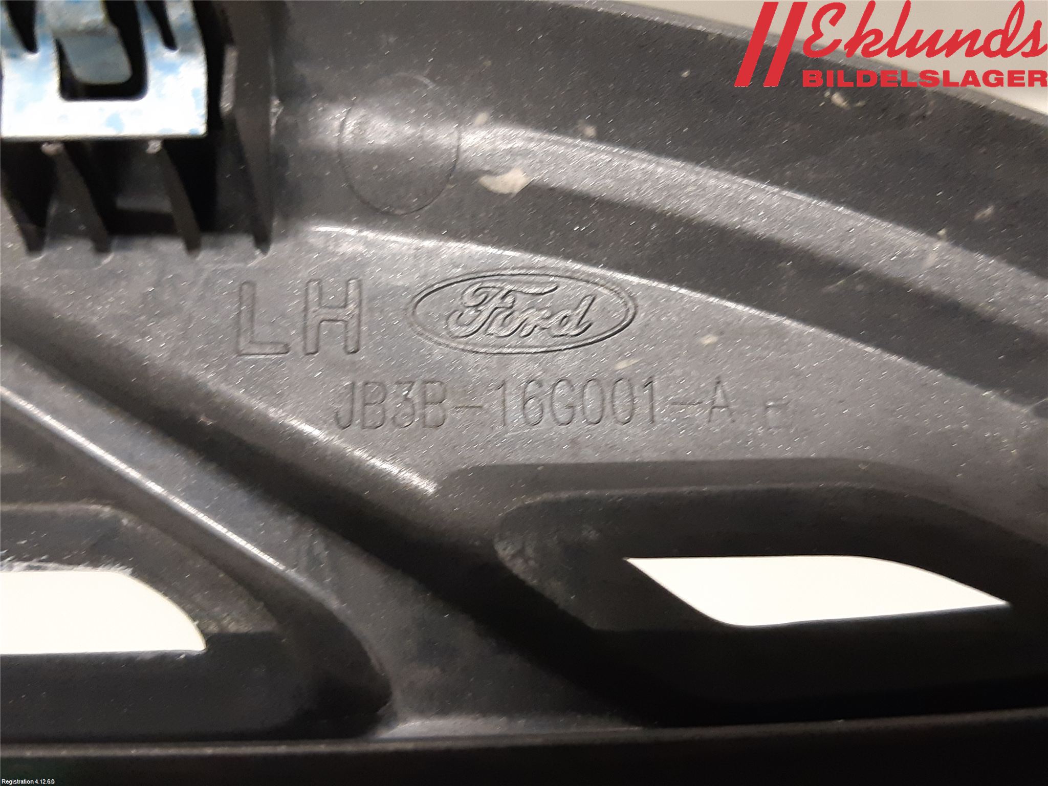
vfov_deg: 53.1
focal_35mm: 26
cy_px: 393
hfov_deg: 67.3
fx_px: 787
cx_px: 524
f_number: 1.7
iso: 250
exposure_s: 1/33
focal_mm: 3.93
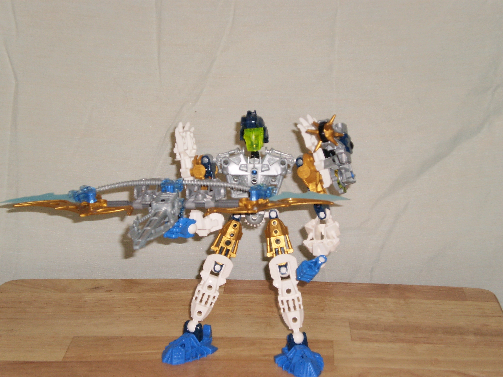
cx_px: 252
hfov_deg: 22.5
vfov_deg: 17.0
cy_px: 188
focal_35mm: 87
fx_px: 1264
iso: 125
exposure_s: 1/60
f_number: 5.3
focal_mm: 15.3
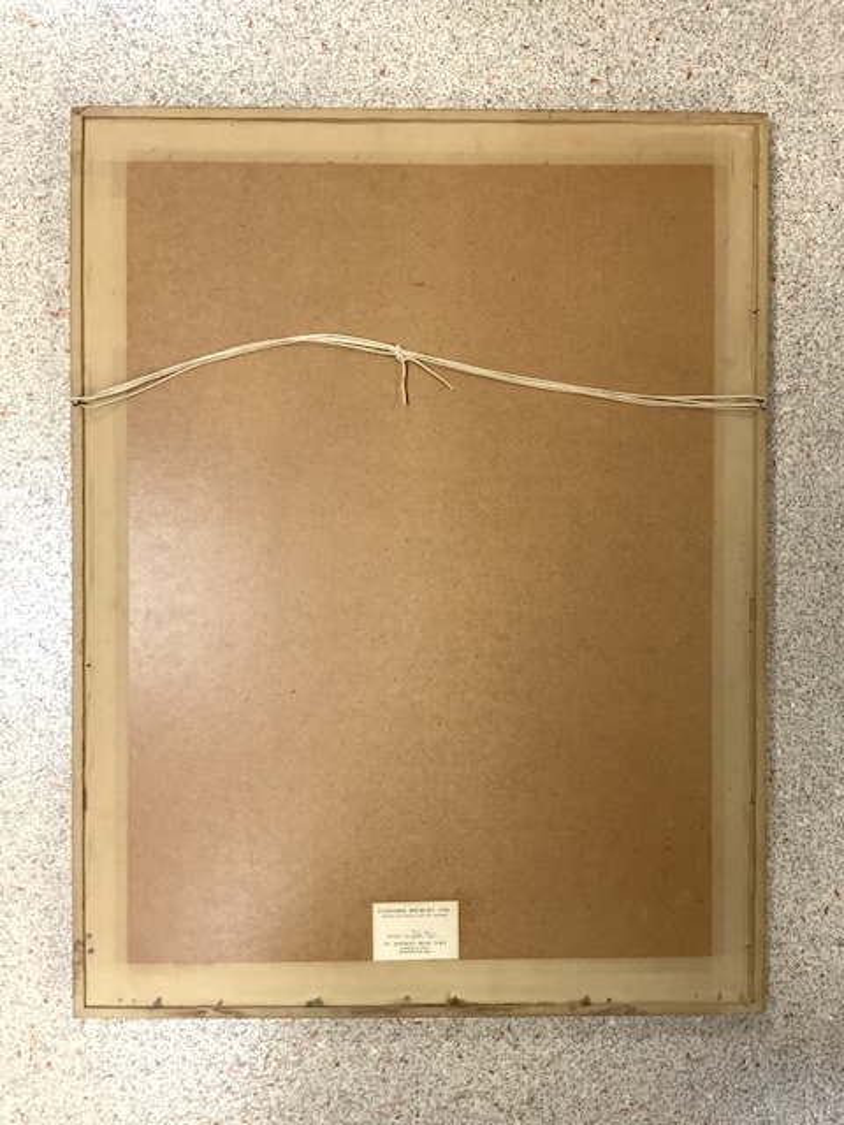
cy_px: 562
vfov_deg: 61.7
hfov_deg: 48.2
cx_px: 422
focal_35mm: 29
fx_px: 943
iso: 200
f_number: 1.8
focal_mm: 3
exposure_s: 1/33
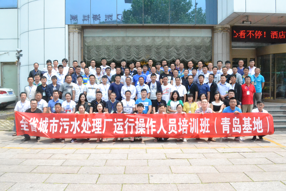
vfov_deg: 43.6
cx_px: 143
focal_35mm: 30
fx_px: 238
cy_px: 96
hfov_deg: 61.9
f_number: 16
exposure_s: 1/800
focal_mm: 20
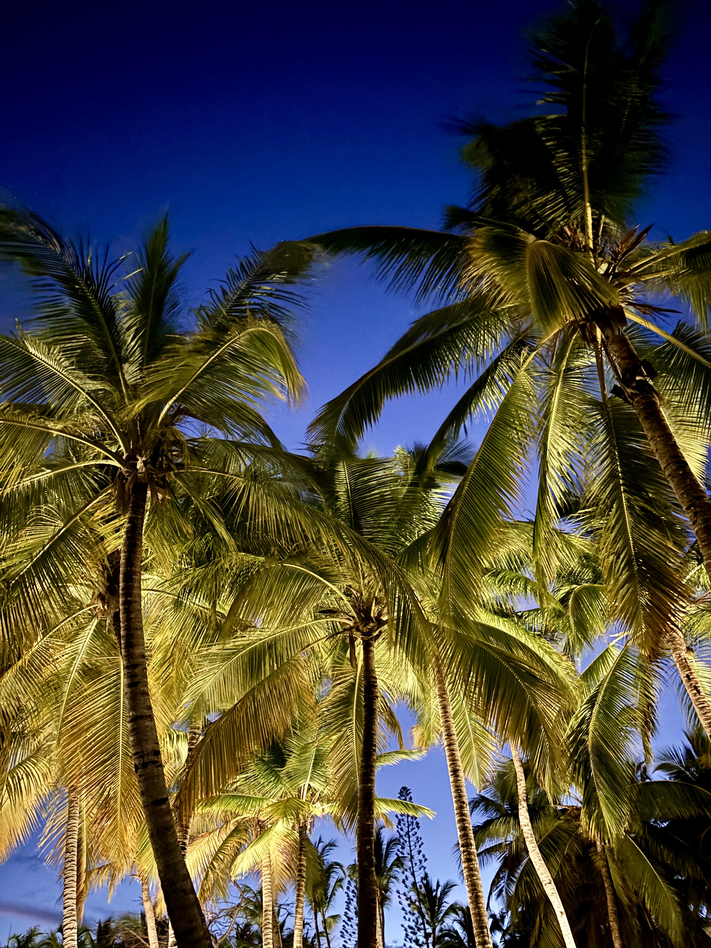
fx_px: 712
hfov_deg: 53.1
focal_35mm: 26
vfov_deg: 67.3
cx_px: 356
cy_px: 474
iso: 1600
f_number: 1.6
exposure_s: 1/5
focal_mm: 5.96
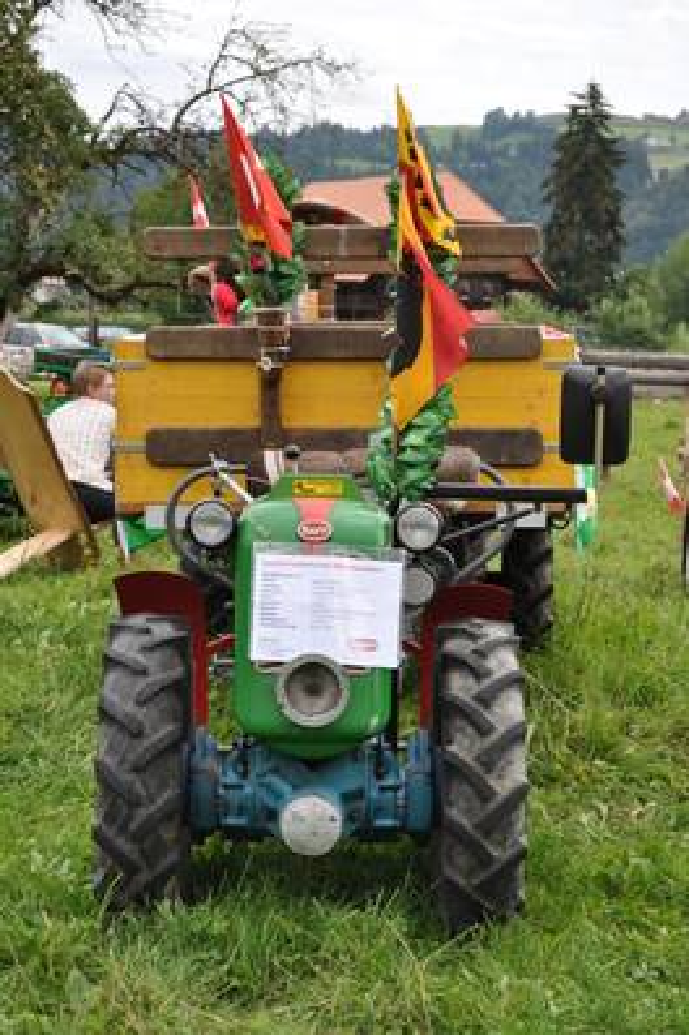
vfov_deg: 24.6
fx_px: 2372
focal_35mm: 82
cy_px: 518
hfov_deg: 16.5
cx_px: 344
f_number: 7.1
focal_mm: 55
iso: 200
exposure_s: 1/200
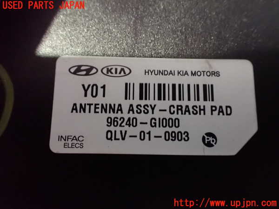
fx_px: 242
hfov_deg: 60.0
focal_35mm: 30
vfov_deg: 46.8
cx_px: 140
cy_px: 104
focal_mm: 5.4
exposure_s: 1/20
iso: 1600
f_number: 2.3
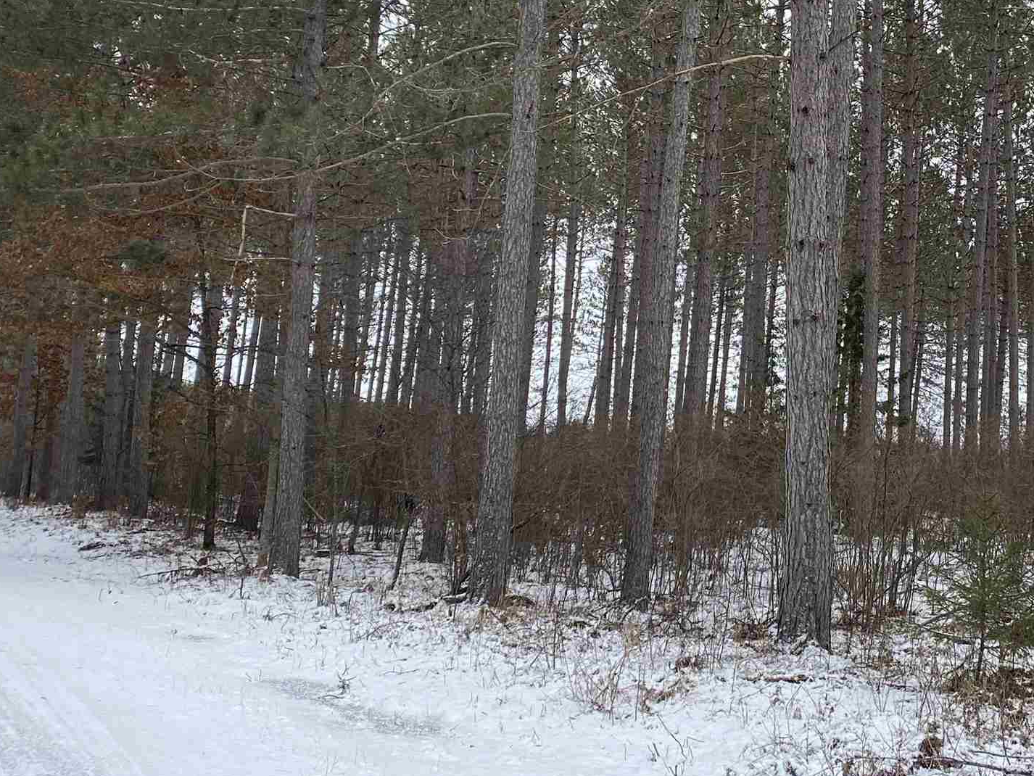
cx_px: 872
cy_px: 217
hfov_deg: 33.1
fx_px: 1673
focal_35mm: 56
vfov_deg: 25.9
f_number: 1.8
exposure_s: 1/1808
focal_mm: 4.25
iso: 32
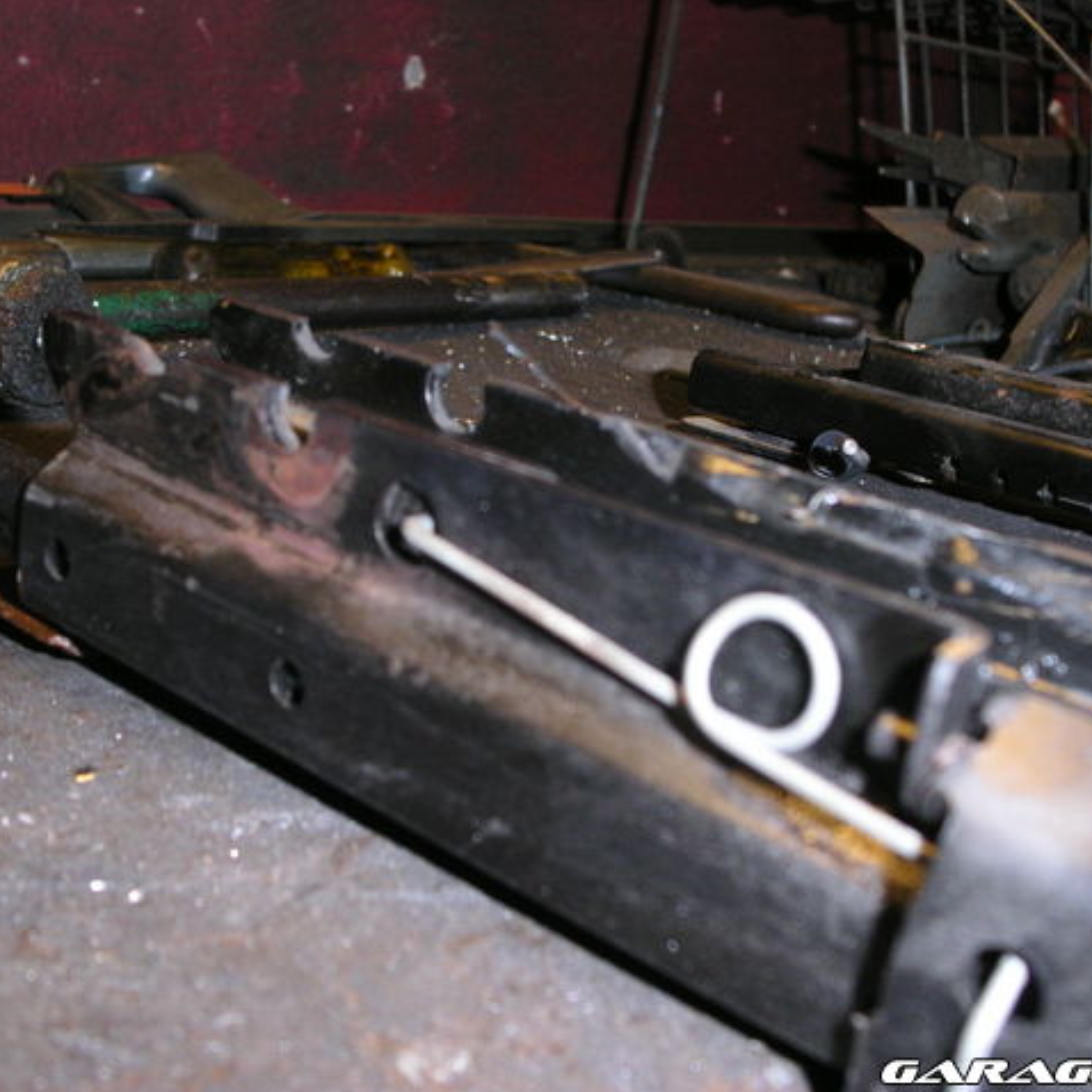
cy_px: 546
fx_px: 1606
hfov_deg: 37.6
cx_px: 541
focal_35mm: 45
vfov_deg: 37.6
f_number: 2.8
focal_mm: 7.8
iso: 200
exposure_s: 1/45
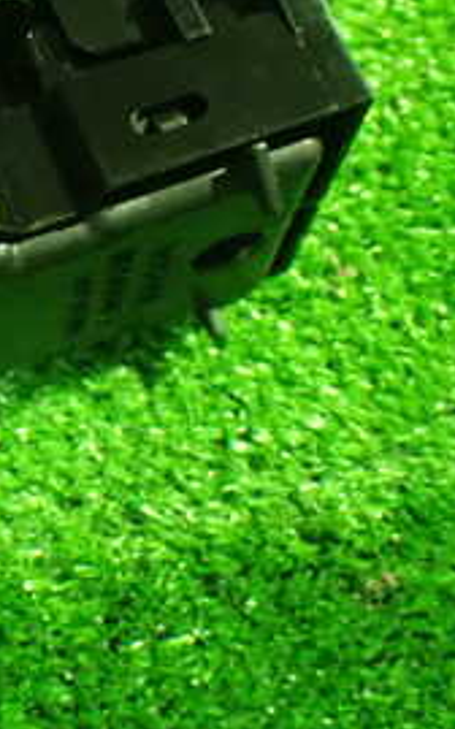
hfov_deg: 16.3
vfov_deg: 28.8
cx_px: -279
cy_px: 257
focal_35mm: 71
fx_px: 1409
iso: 1600
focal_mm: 5.4
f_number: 2.3
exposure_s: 1/30
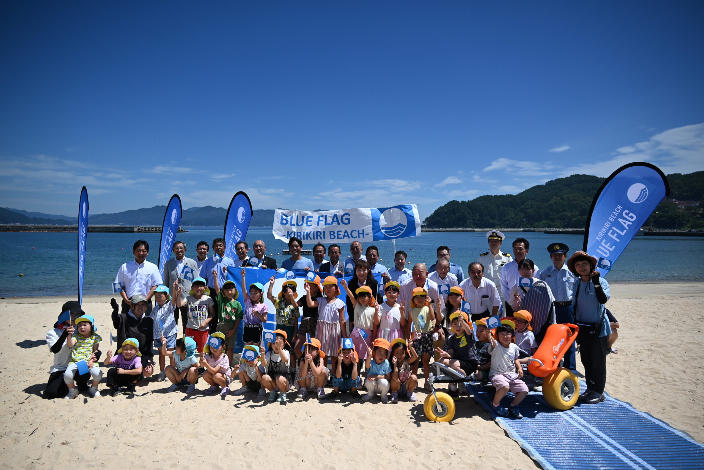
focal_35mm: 26
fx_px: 499
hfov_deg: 70.4
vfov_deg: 50.4
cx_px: 352
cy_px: 235
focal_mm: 25.5
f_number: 4
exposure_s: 1/8000
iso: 400
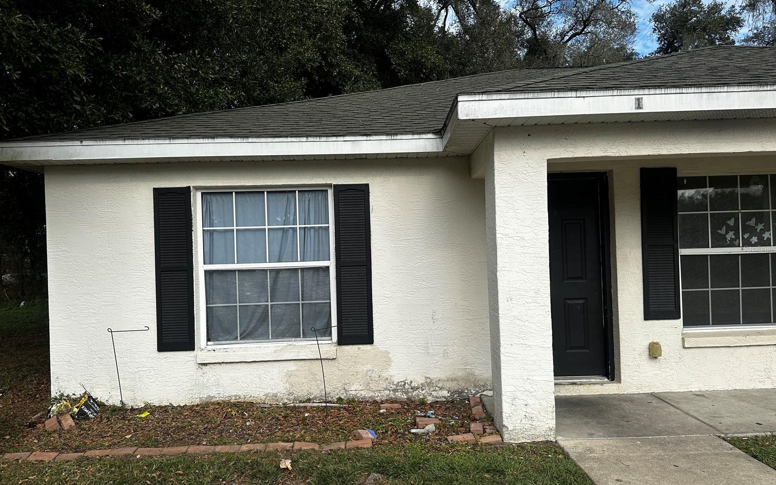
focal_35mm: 26
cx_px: 394
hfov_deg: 70.4
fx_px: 550
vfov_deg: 47.6
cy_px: 249
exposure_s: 1/4184
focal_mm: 6.86
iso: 80
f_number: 1.78
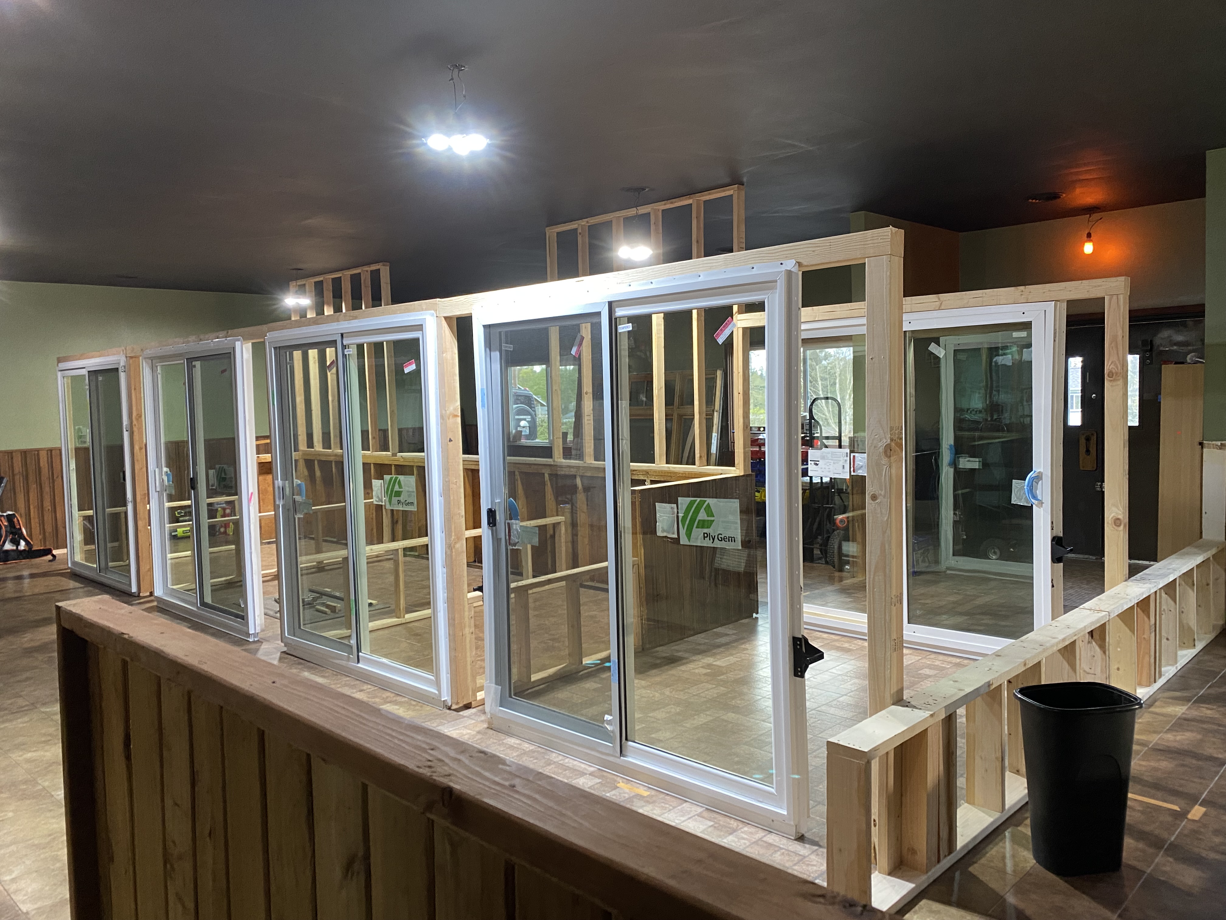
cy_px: 460
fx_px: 921
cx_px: 613
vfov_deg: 53.1
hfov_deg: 67.3
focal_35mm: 26
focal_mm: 4.25
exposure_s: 1/60
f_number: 1.8
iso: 250
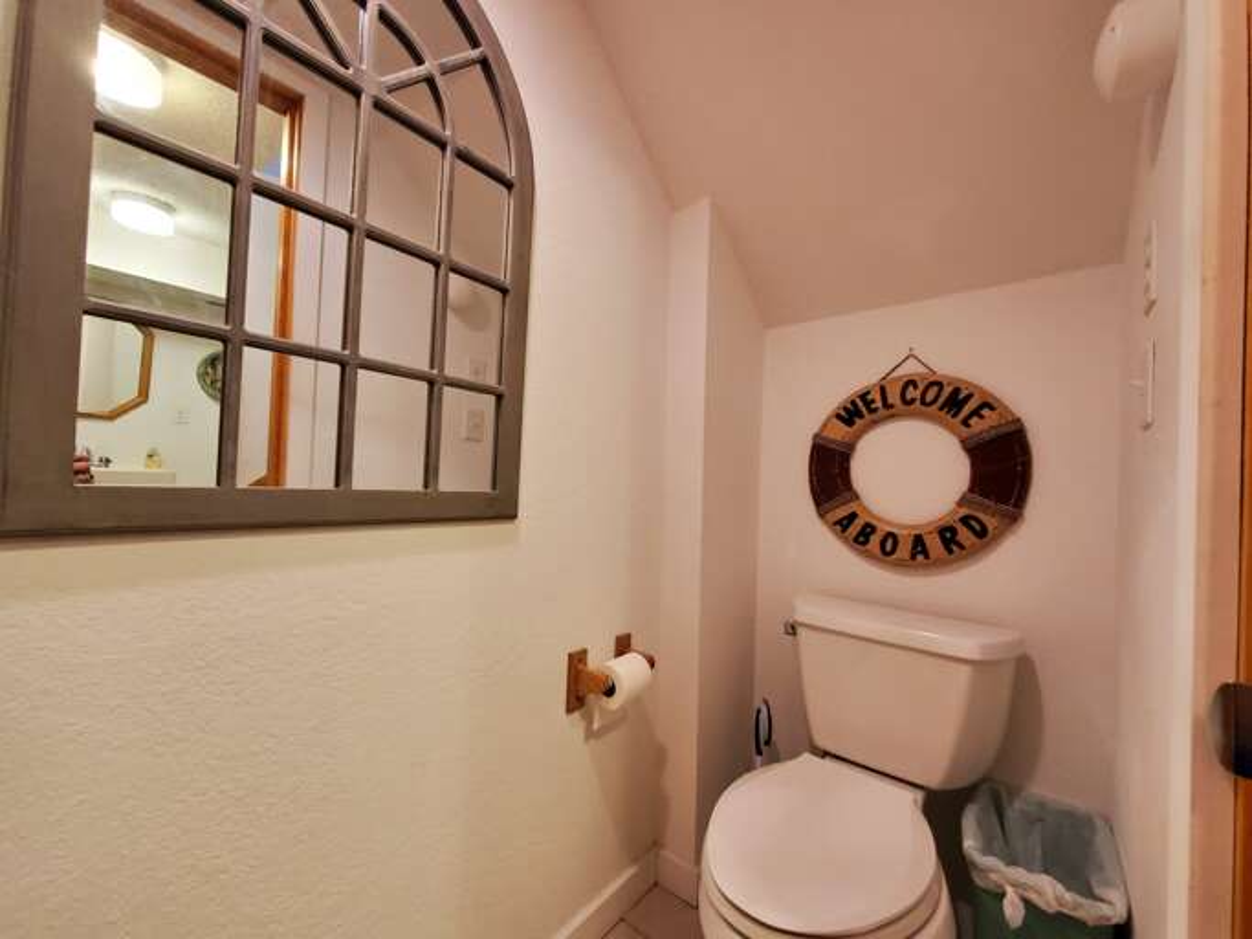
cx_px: 626
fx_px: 470
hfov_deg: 106.2
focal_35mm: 13
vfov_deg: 89.9
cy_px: 470
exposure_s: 1/59
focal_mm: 1.8
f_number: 2.2
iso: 400
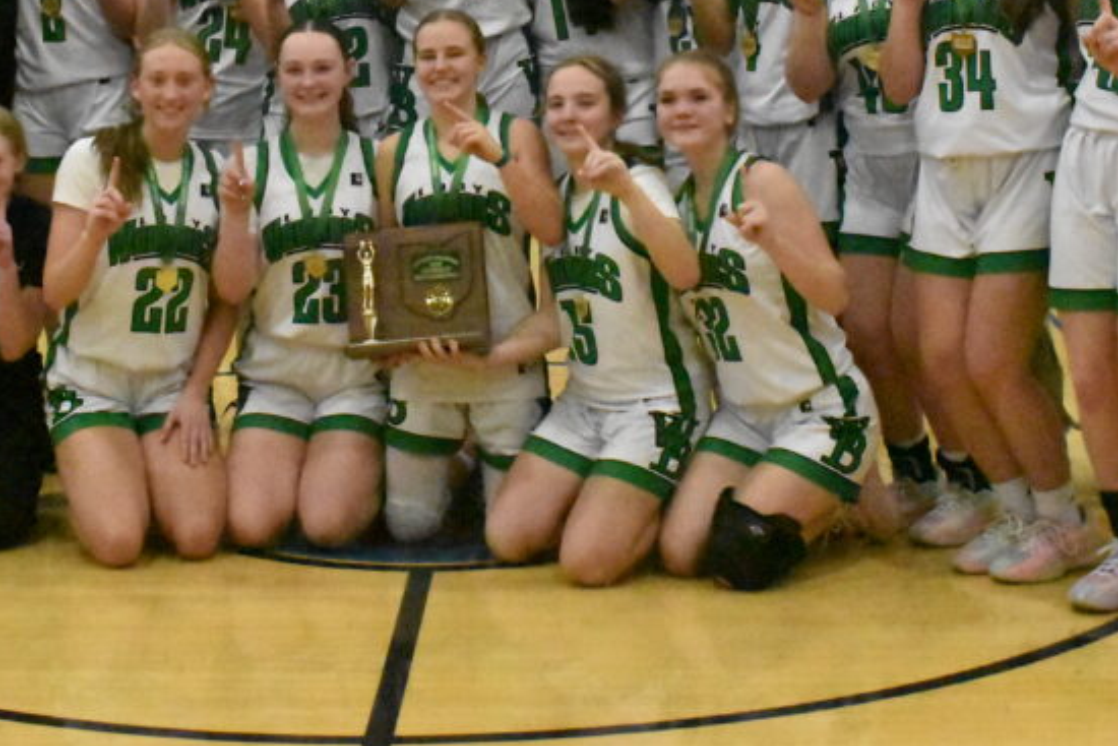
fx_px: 2889
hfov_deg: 21.9
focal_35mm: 93
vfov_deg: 14.5
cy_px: 3
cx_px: 514
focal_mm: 31
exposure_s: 1/1250
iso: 25600
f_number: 6.3
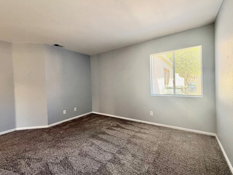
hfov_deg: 94.5
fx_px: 108
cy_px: 86
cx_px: 116
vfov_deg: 78.1
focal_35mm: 16
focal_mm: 2.22
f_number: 2.2
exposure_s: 1/63
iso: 320
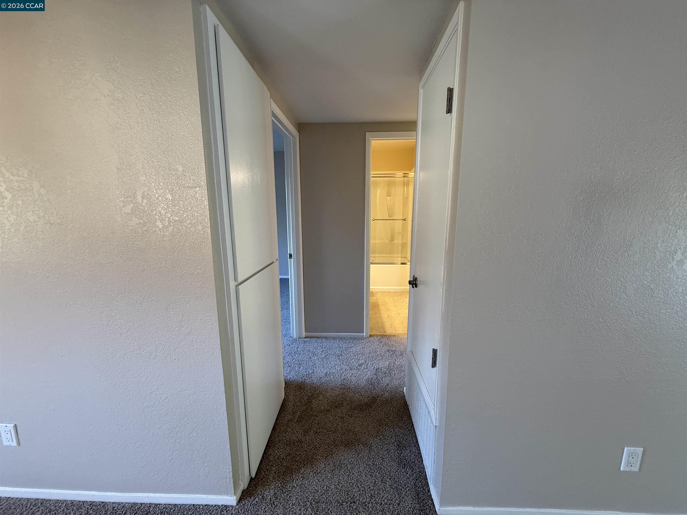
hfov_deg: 102.1
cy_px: 258
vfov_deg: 85.7
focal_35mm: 14
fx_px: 278
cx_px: 344
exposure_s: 1/60
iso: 200
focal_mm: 2.22
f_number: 2.2
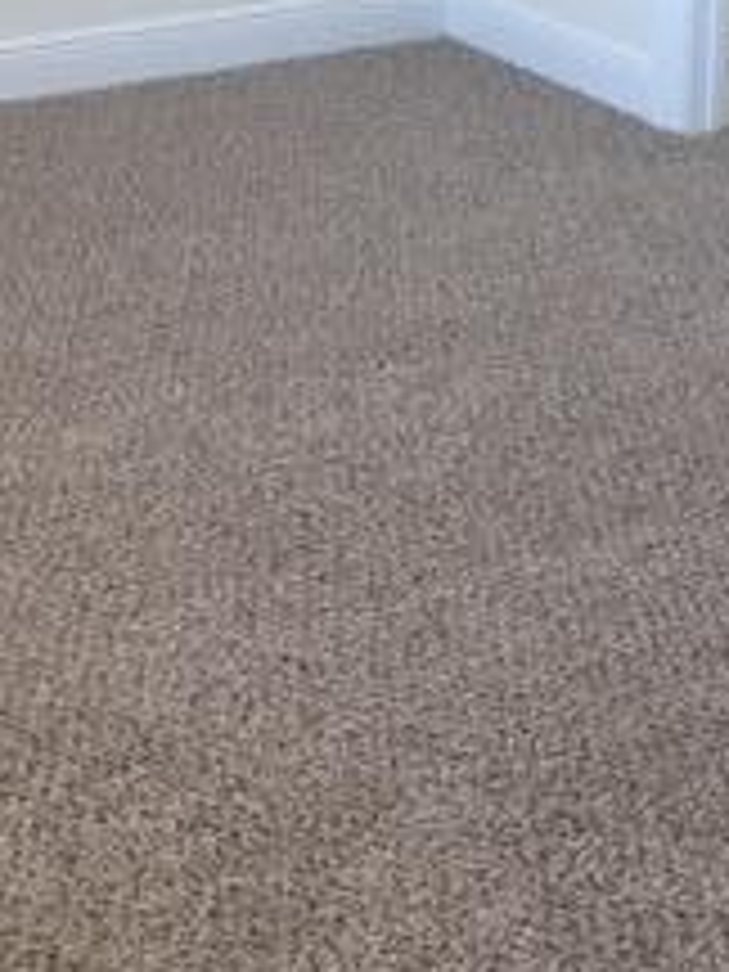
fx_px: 2415
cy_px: 58
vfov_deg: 22.1
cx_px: 252
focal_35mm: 86
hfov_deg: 17.1
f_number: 2.2
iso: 40
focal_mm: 4.15
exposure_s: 1/30
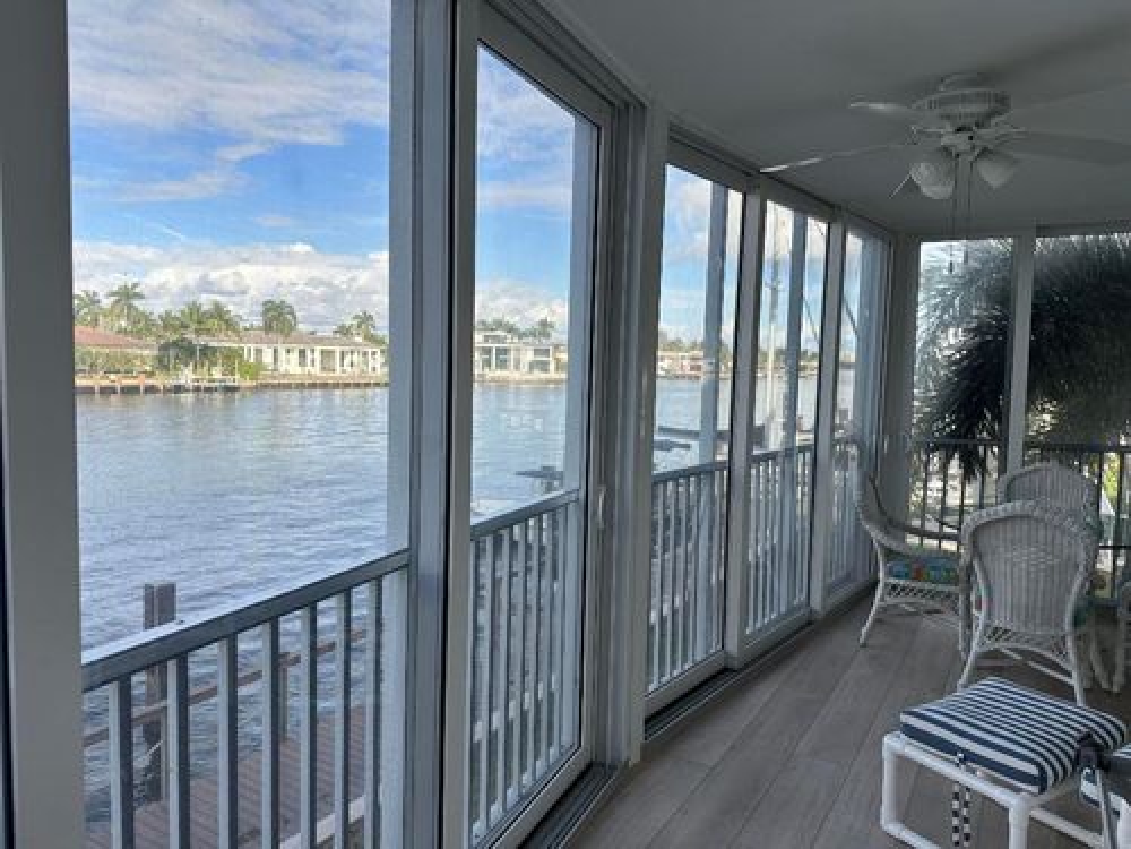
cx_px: 566
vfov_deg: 56.8
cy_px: 424
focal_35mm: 24
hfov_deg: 71.6
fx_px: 784
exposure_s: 1/685
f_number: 1.78
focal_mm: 6.86
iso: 80
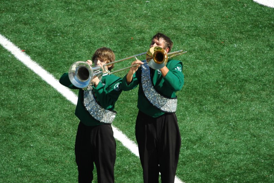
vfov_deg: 2.3
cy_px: 92
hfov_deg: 3.4
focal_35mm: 604
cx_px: 137
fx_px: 4596
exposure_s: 1/640
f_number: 5.6
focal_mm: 400
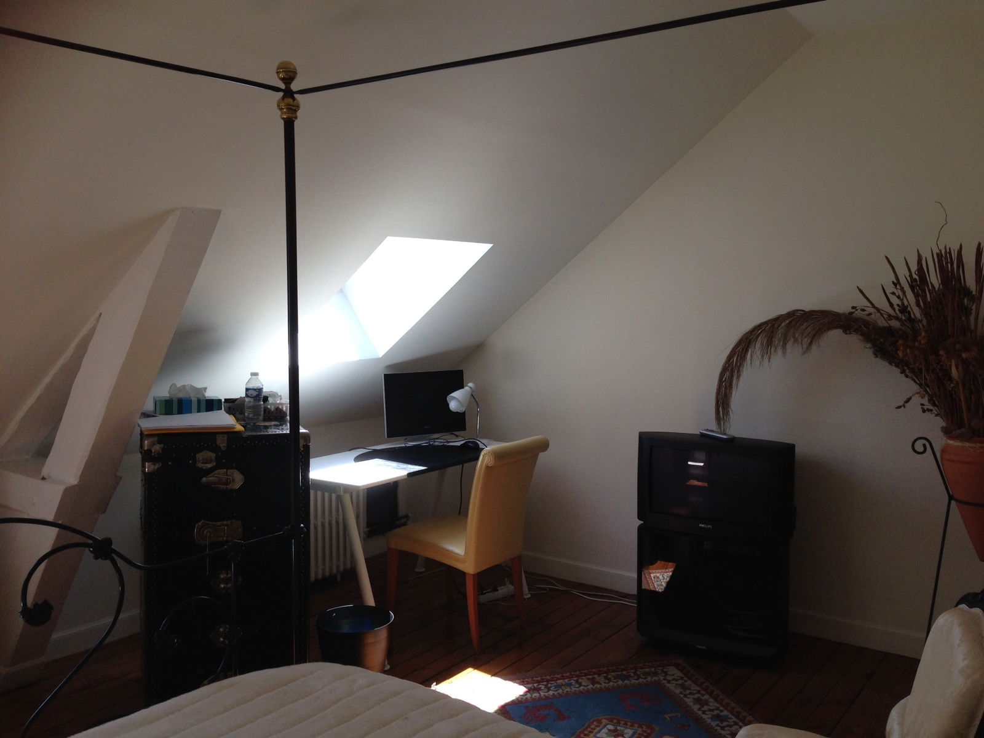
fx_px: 938
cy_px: 369
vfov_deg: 42.9
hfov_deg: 55.4
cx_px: 492
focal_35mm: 33
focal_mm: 4.12
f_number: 2.4
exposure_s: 1/120
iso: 80
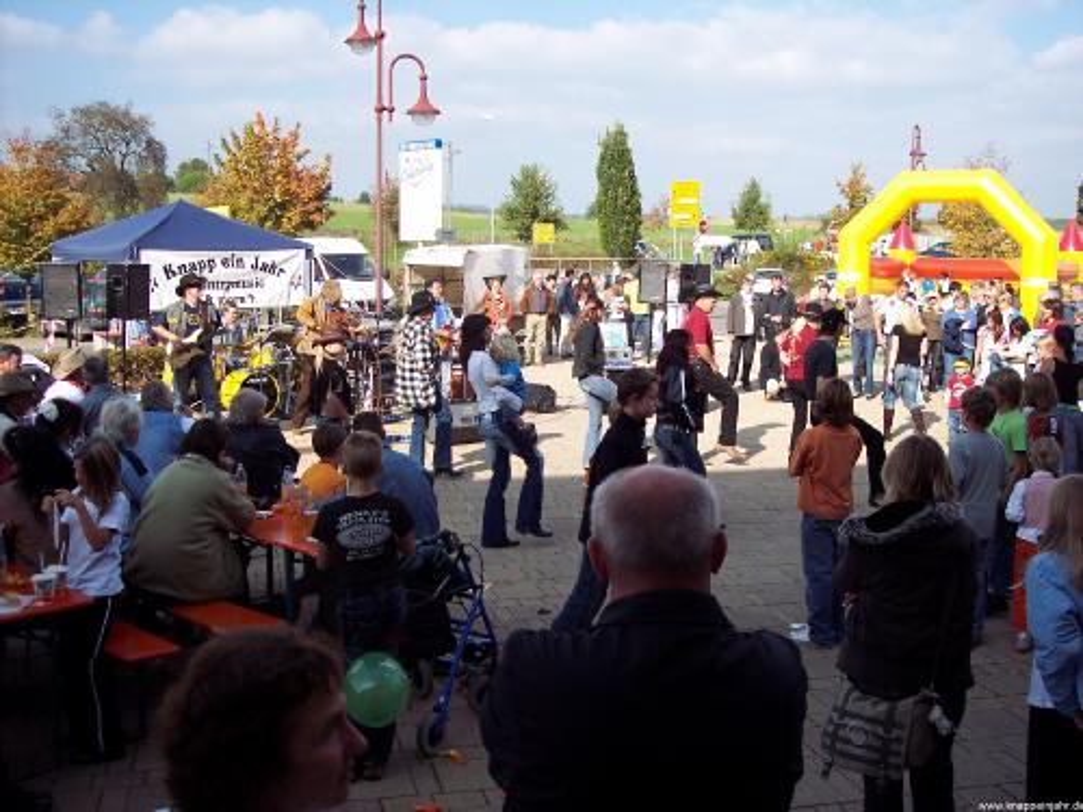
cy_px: 406
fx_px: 1220
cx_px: 542
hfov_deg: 47.9
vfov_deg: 36.8
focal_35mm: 39
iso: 100
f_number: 3.4
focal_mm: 8
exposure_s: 1/500
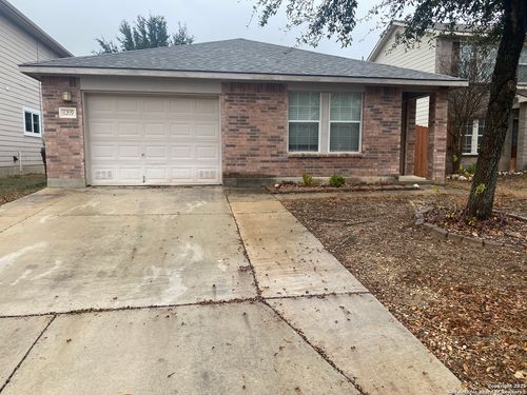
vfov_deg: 53.1
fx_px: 396
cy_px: 198
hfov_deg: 67.3
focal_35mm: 26
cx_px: 264
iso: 32
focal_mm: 4.25
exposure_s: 1/362
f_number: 1.8
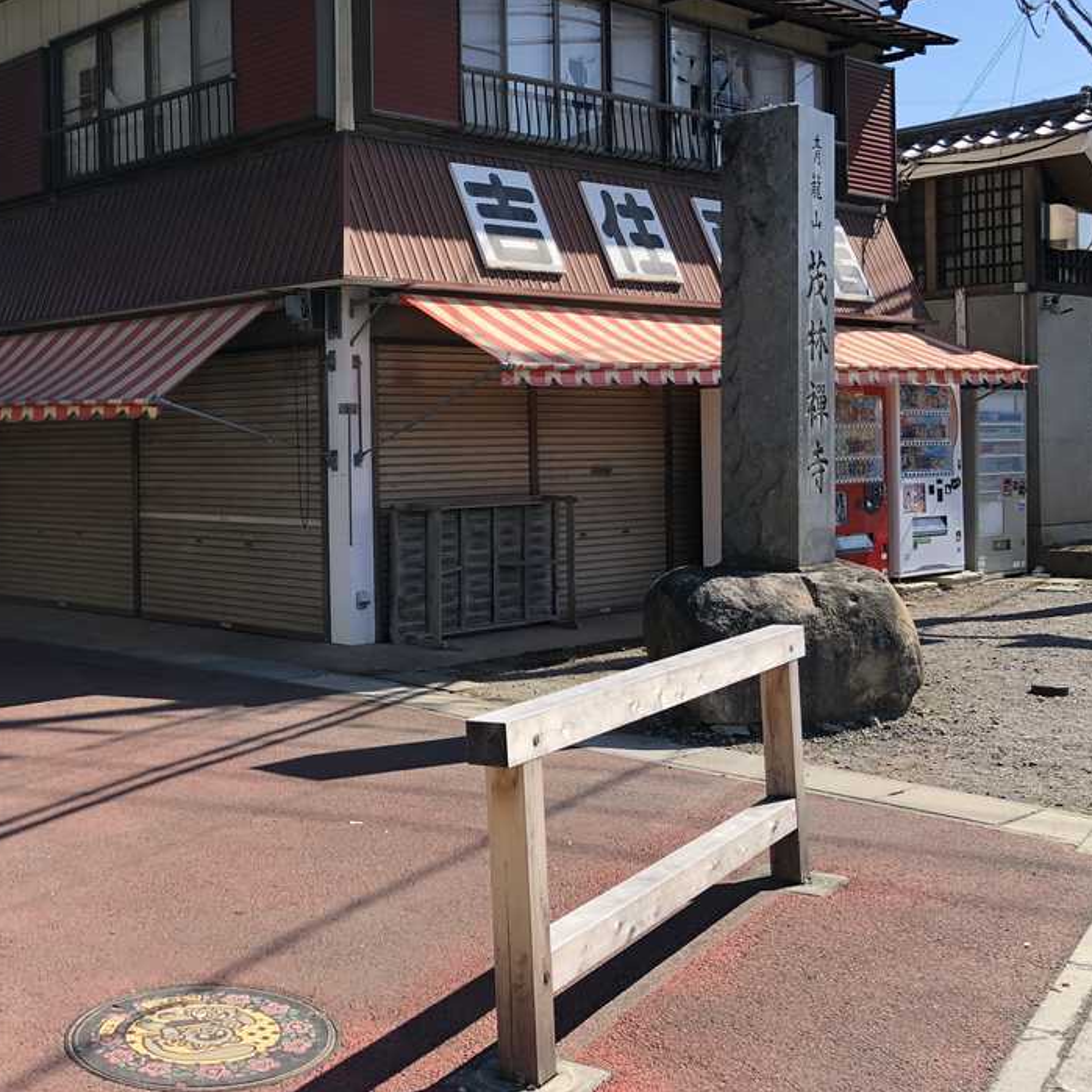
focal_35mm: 44
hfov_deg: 37.2
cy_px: 448
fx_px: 1570
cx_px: 237
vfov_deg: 38.2
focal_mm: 3.99
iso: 20
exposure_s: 1/1066
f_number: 1.8
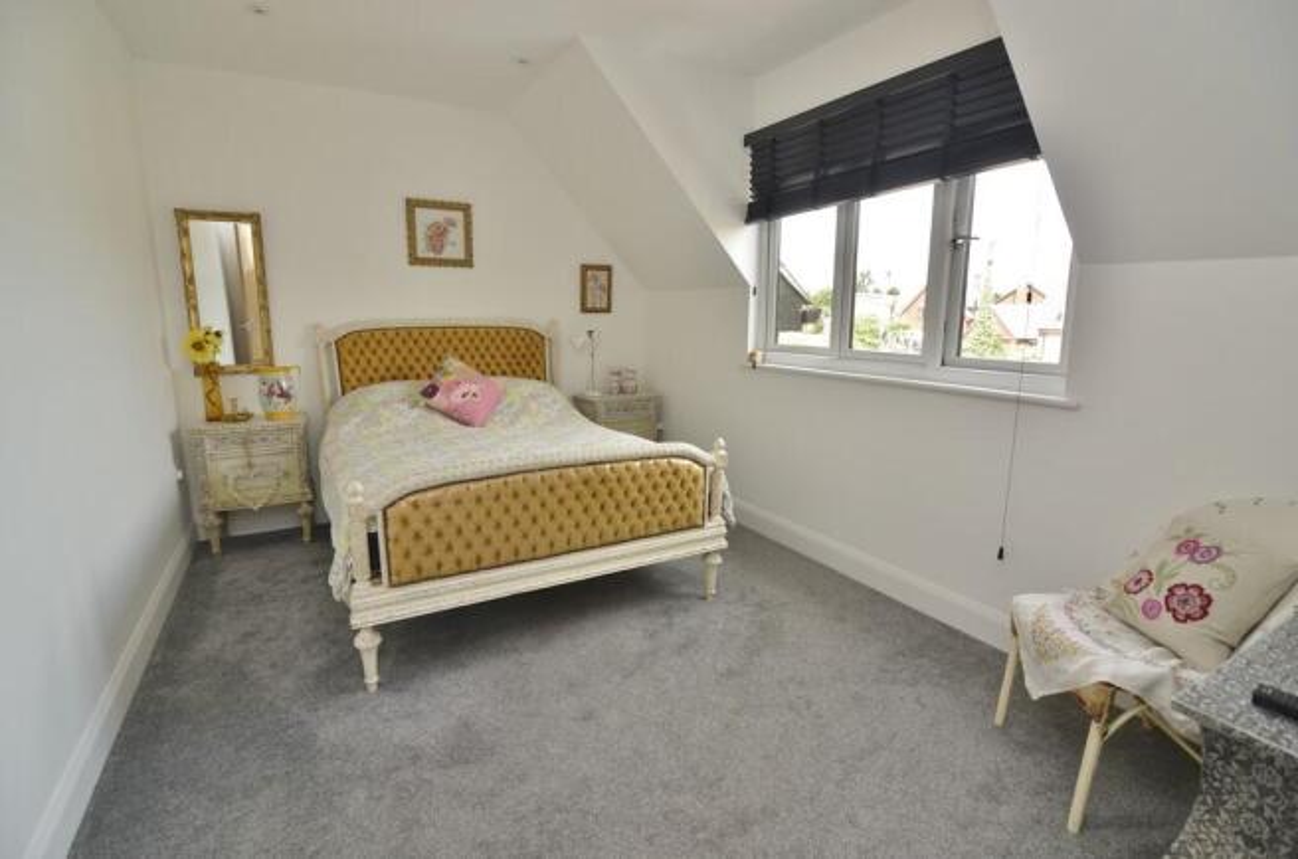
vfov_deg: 71.8
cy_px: 430
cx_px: 649
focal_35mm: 16
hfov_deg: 95.1
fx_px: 593
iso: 200
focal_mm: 11
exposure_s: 1/80
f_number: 4.5
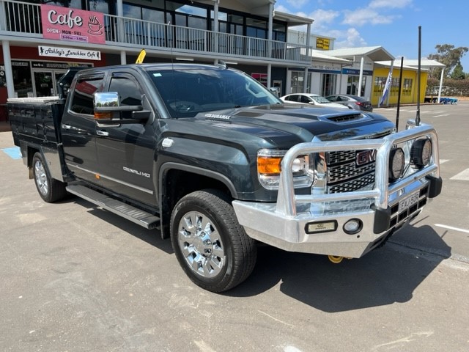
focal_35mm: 26
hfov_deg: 67.3
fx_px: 352
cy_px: 176
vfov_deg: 53.1
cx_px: 234
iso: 50
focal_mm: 5.1
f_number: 1.6
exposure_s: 1/2688
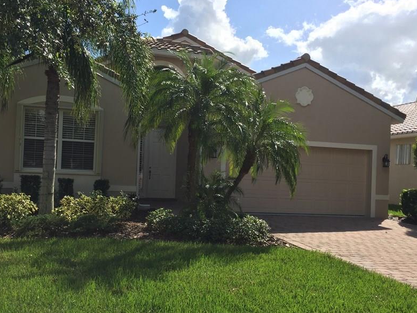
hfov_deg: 48.9
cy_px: 167
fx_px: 458
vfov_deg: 37.7
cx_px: 183
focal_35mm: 38
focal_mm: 4.15
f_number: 2.2
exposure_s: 1/2326
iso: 32
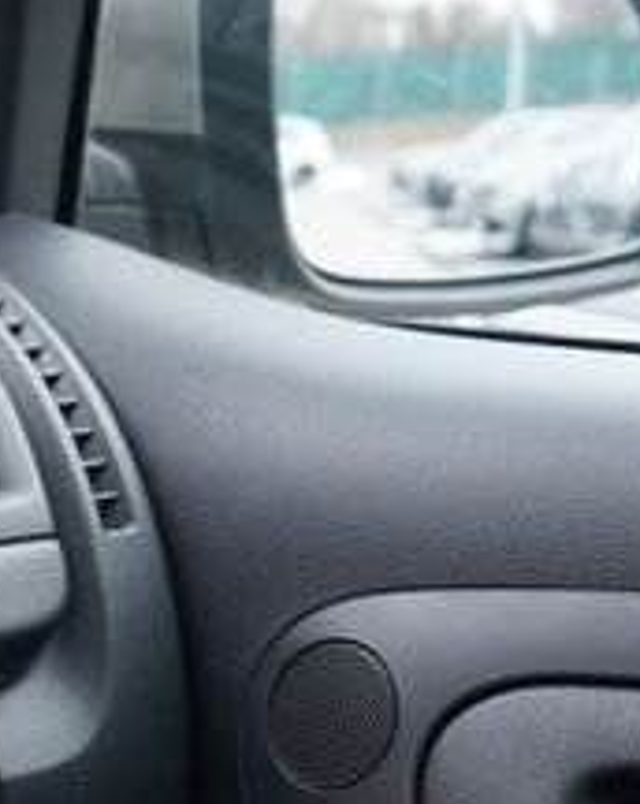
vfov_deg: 17.5
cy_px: 839
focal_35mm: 107
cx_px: -566
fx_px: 2541
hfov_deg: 12.8
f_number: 2.8
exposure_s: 1/30
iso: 800
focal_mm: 24
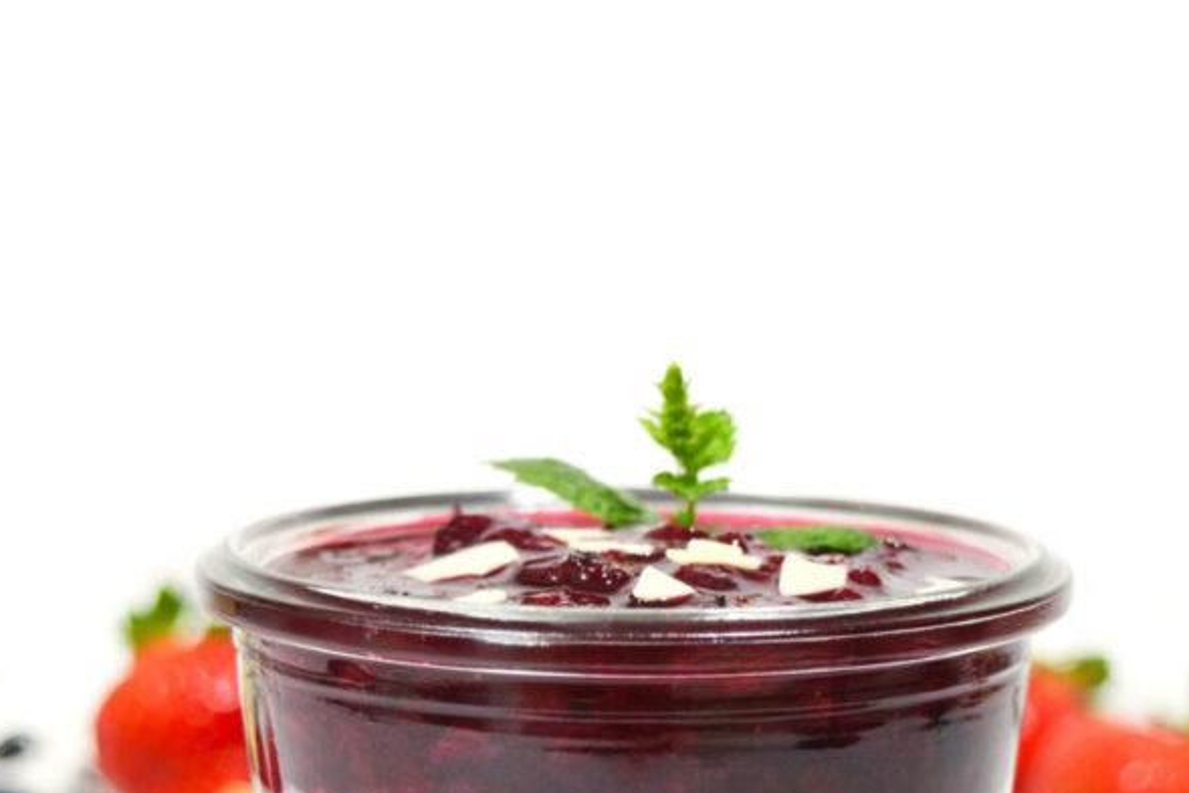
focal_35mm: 76
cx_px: 634
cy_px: 757
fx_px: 2504
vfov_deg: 17.6
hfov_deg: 26.7
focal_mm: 31
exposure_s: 1/50
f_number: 4.2
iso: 500
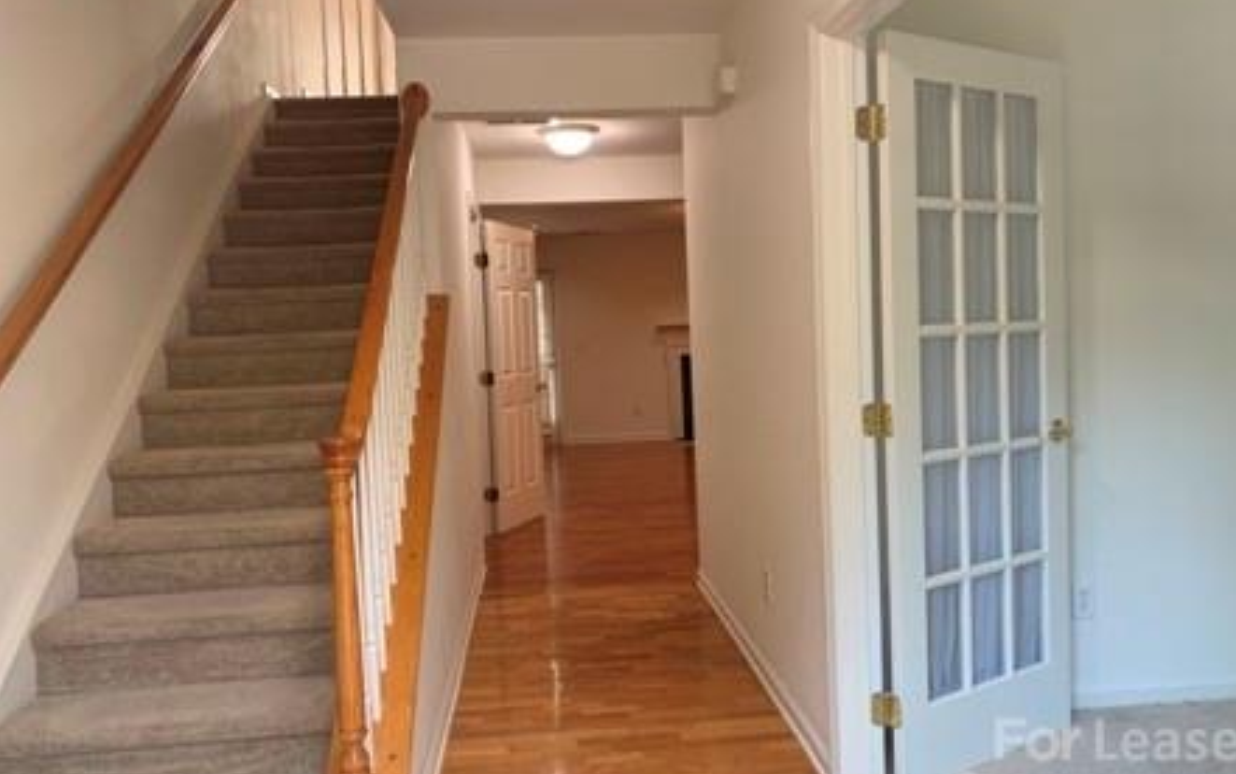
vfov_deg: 44.6
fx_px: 944
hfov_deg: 66.4
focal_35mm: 28
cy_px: 393
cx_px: 622
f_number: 1.8
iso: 80
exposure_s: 1/60
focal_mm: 4.25
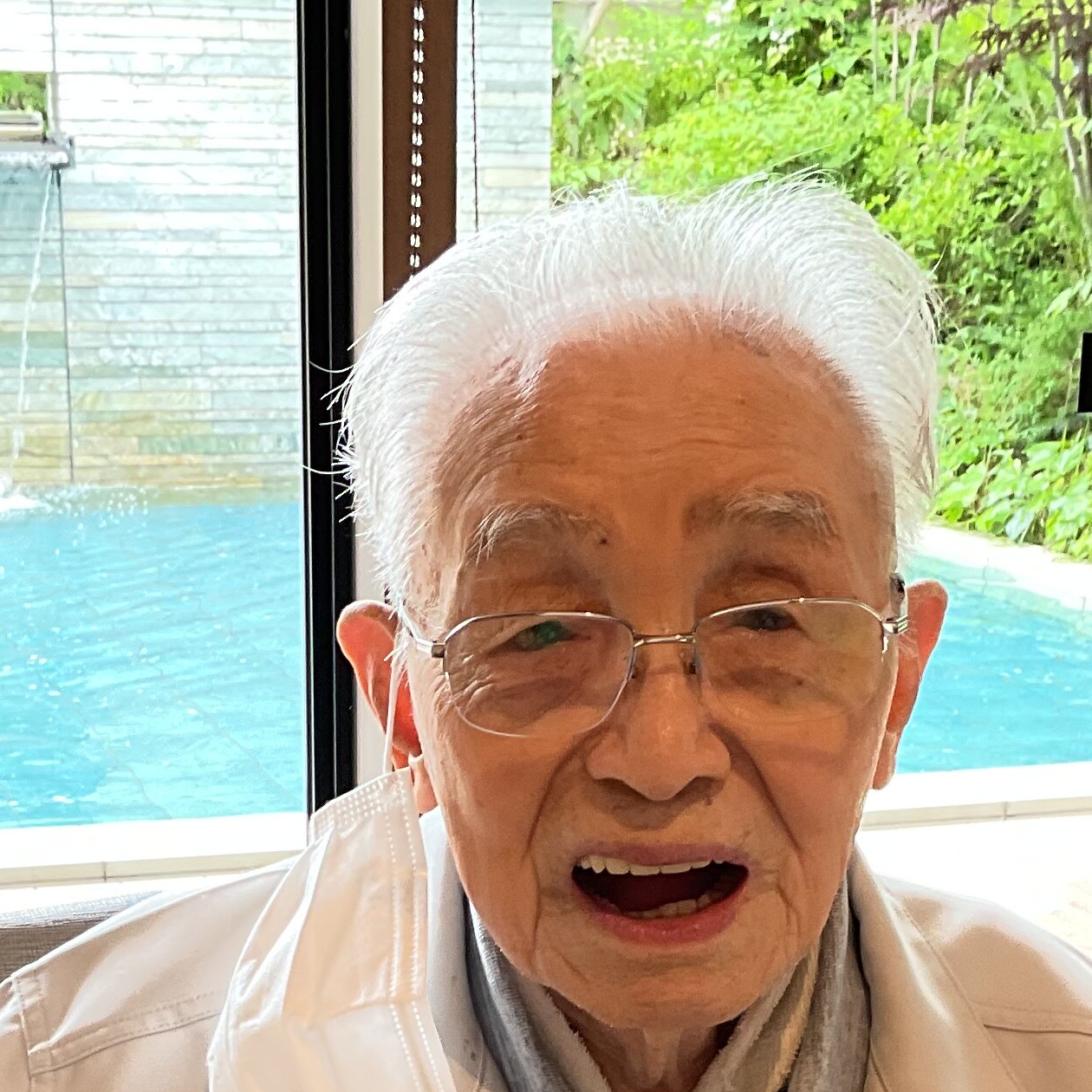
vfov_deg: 20.4
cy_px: 1119
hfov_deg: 21.1
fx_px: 2927
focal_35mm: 82
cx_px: 544
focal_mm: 3
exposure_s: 1/50
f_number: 1.8
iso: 50
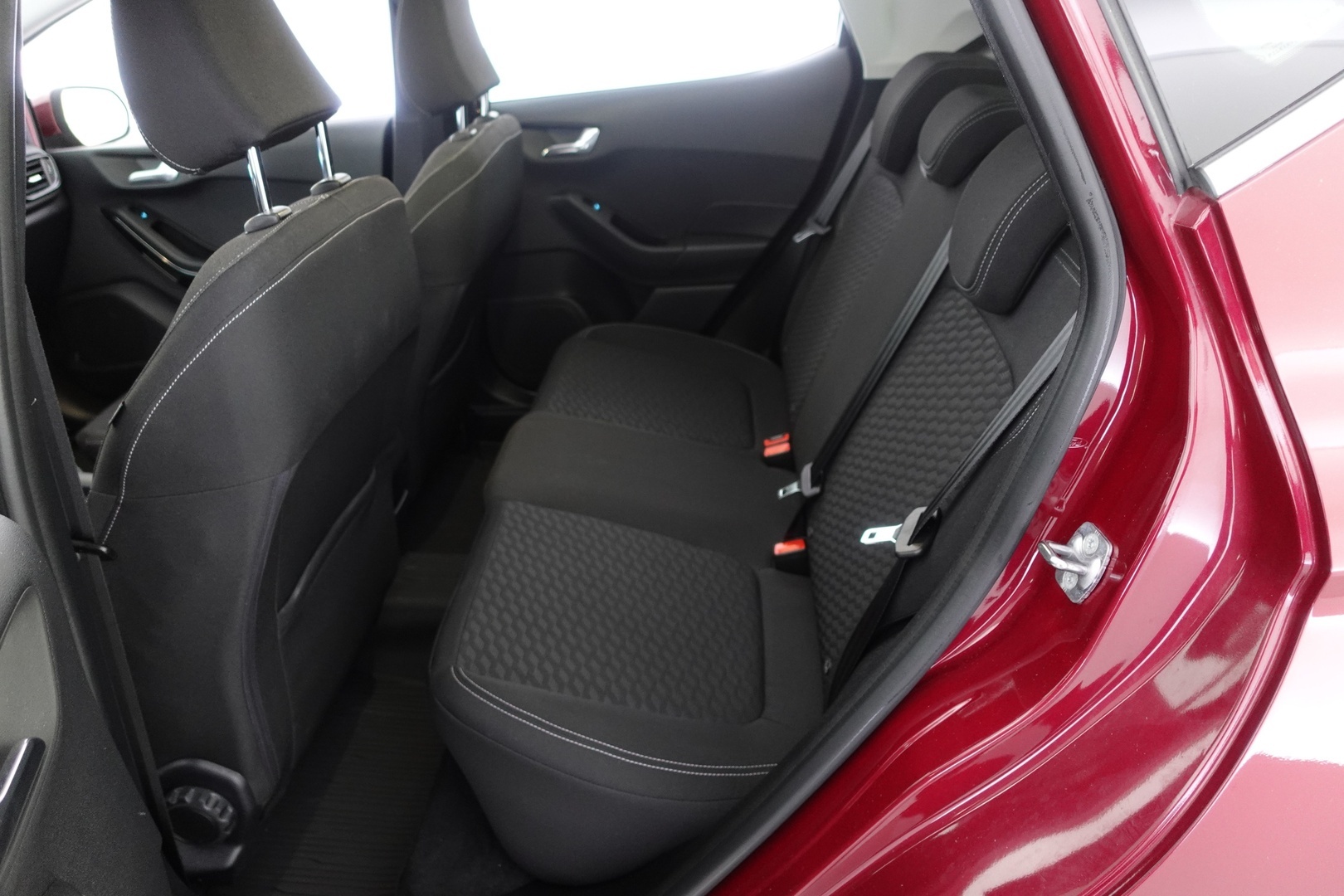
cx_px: 672
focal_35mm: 24
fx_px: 896
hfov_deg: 73.7
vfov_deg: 53.1
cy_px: 448
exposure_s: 1/15
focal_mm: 9.4
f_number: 1.8
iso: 800
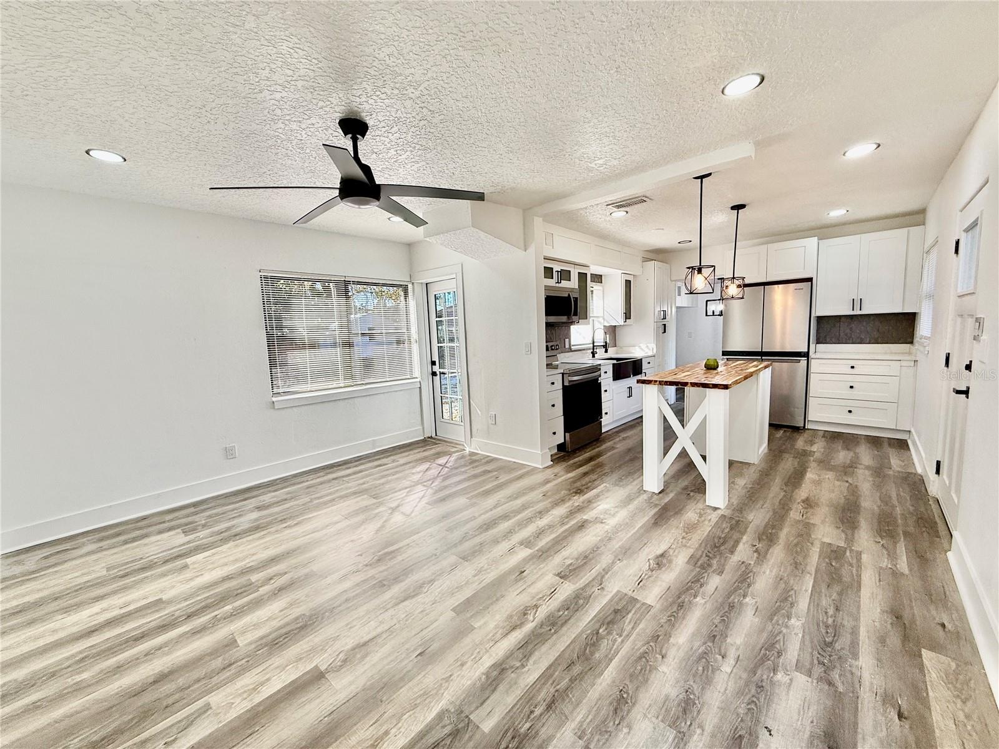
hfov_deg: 102.1
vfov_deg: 85.7
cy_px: 374
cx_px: 500
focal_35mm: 14
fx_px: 404
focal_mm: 2.22
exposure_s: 1/241
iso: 64
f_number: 2.2
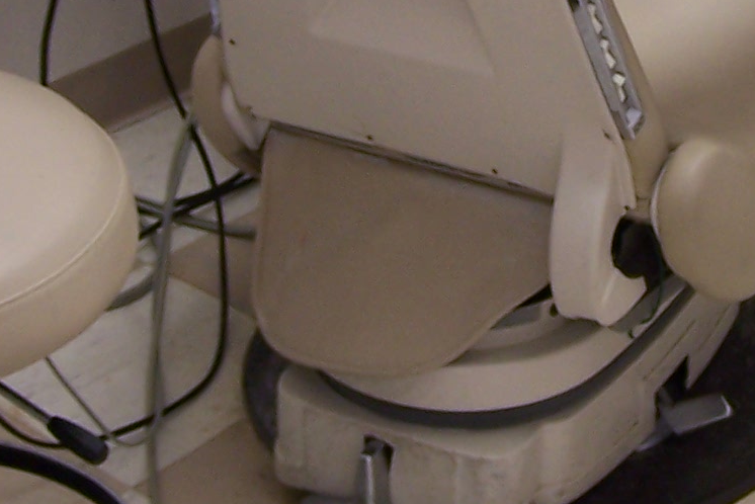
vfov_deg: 11.1
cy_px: -6
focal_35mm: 122
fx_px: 2559
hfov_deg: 16.7
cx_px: 555
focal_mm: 6.3
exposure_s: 1/30
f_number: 2.8
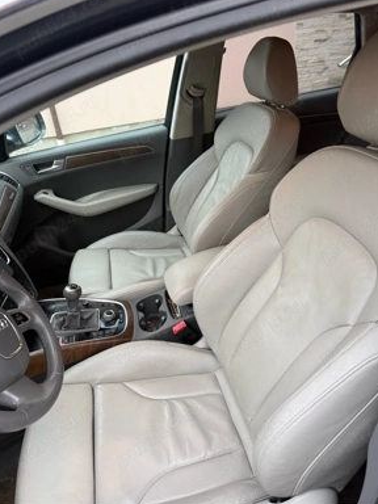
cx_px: 185
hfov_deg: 54.9
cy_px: 245
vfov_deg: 69.4
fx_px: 364
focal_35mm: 25
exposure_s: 1/60
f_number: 1.78
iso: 320
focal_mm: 6.76
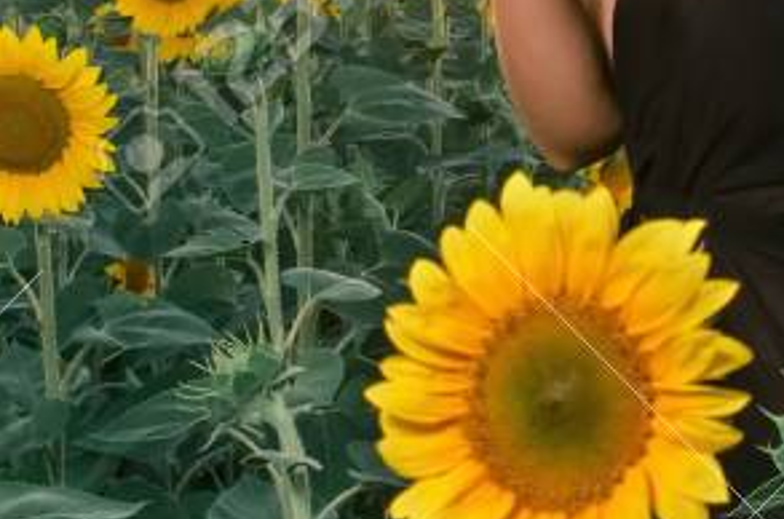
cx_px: 752
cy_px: -75
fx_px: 4481
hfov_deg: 9.9
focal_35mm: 206
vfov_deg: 6.6
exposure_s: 1/160
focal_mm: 31
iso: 400
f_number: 5.6
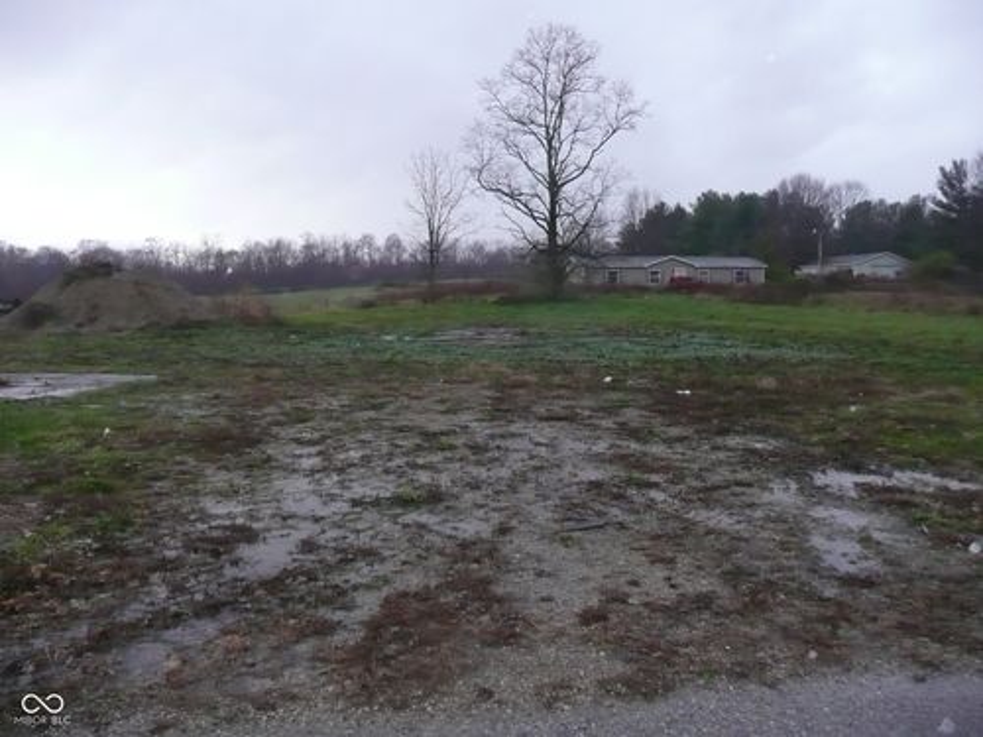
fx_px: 795
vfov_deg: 49.7
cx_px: 492
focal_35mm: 28
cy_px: 368
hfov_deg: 63.4
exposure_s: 1/30
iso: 320
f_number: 3.3
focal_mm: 4.6
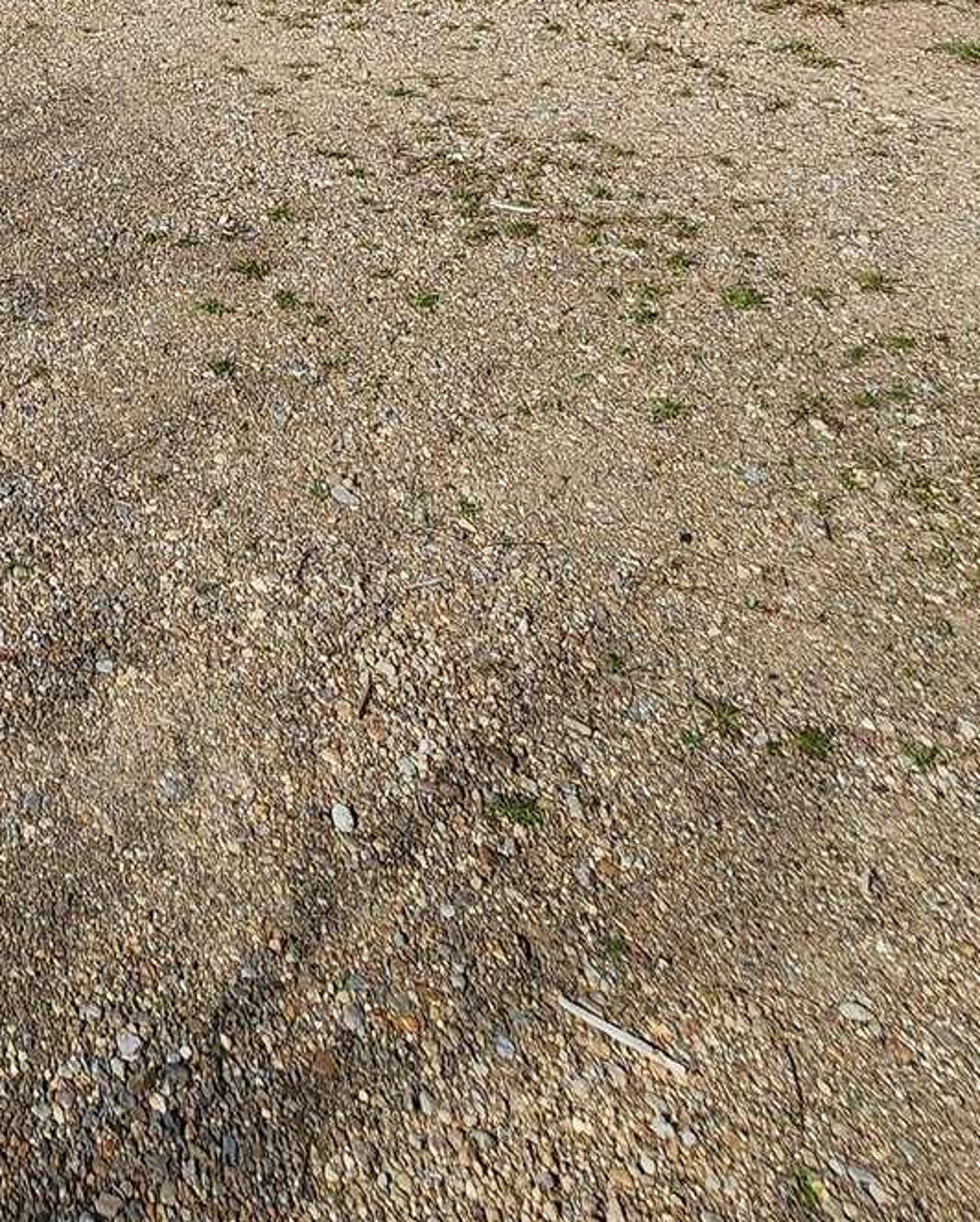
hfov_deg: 29.6
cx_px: -177
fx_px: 1594
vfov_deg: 28.2
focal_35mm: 44
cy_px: -598
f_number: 2.2
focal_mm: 2.2
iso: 50
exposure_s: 1/1497
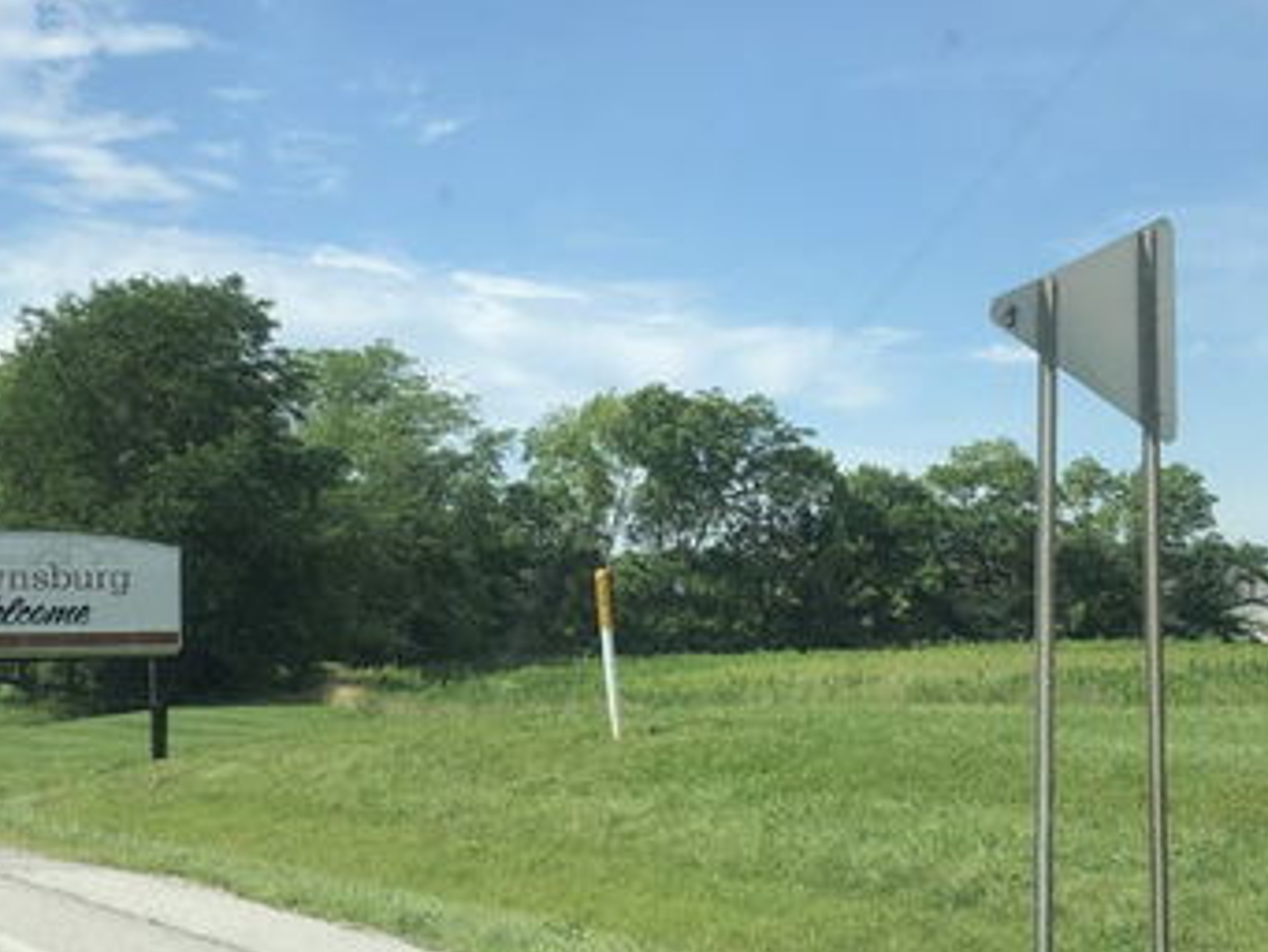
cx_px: 550
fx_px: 2382
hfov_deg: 29.8
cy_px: 509
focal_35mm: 65
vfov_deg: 22.6
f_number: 1.8
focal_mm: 3.99
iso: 20
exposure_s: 1/1656
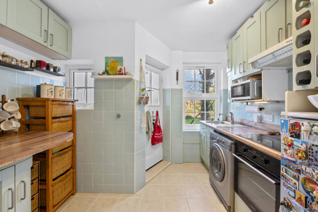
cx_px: 159
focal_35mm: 14
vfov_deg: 81.1
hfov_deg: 104.3
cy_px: 106
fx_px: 124
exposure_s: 1/1.25
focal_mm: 14
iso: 200
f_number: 16
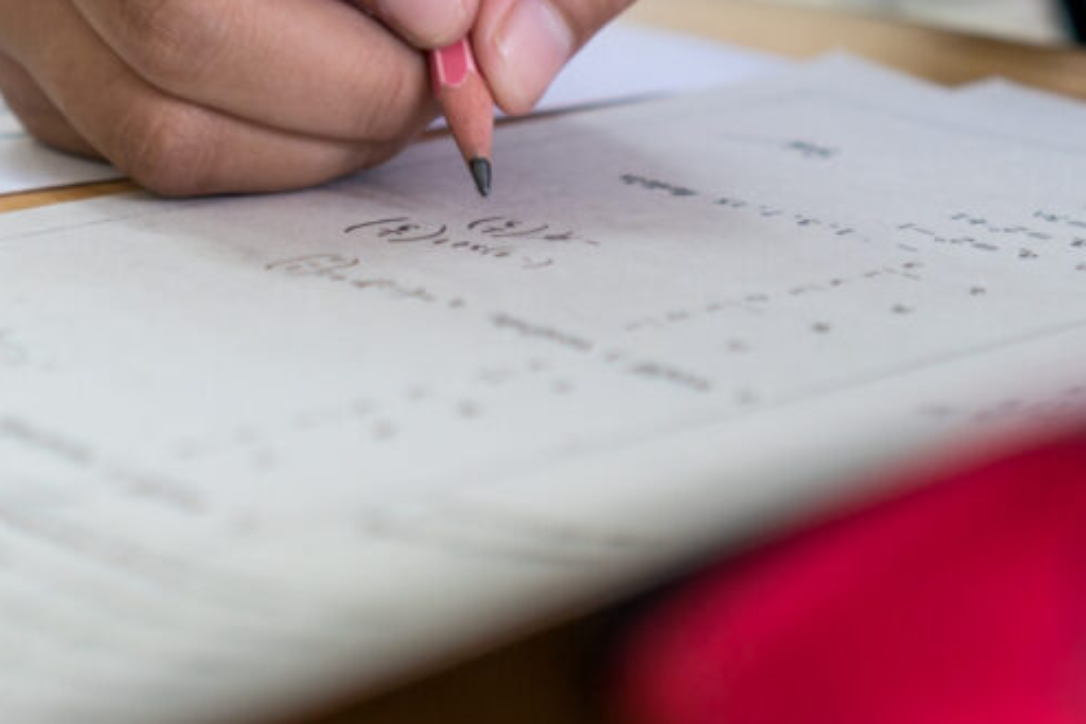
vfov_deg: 12.8
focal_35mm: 106
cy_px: 23
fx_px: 3198
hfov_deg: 19.0
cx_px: 154
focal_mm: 35
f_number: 3.2
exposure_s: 1/80
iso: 200
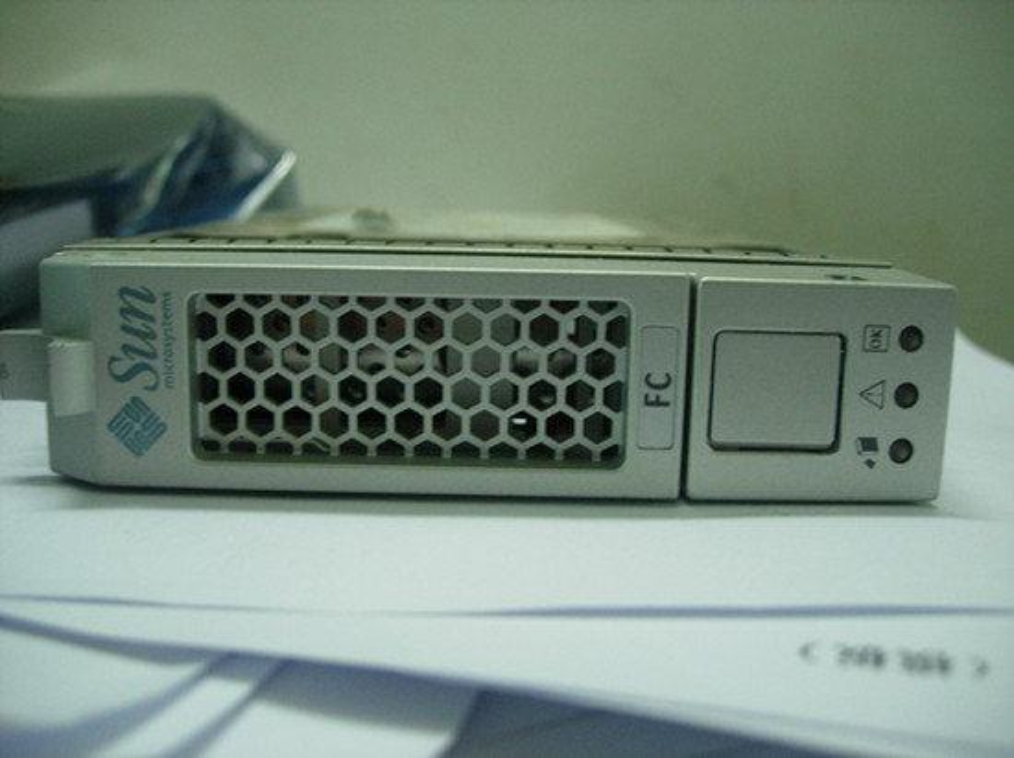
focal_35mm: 38
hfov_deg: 49.0
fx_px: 1112
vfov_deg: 37.6
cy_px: 379
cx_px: 507
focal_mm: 7.8
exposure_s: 1/23.2
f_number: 2.8
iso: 200
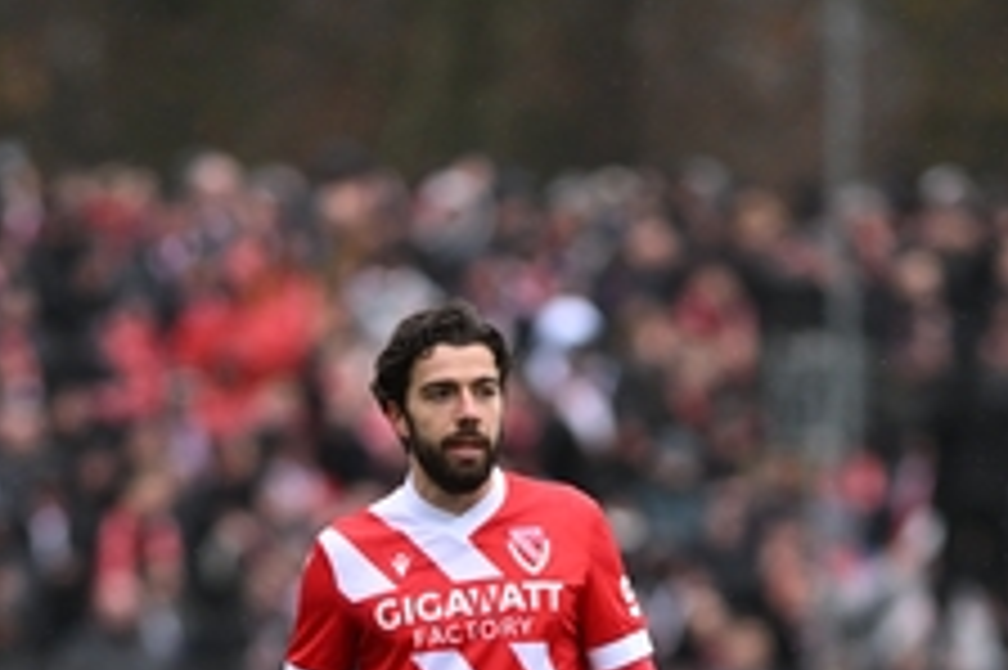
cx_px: 522
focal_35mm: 804
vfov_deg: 1.7
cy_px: 850
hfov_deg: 2.6
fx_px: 22495
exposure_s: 1/2000
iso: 1400
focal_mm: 300
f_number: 3.2
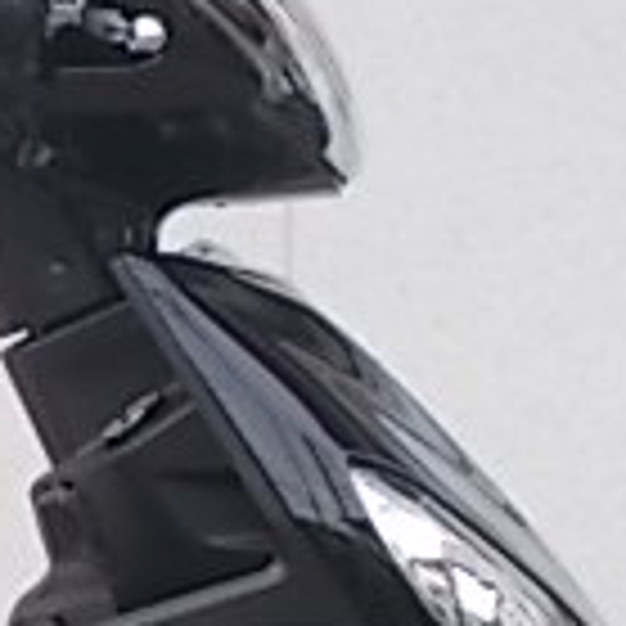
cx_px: -459
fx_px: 2823
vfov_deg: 12.6
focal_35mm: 138
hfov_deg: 11.8
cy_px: 563
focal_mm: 6
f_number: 3.6
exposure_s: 1/125
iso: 80
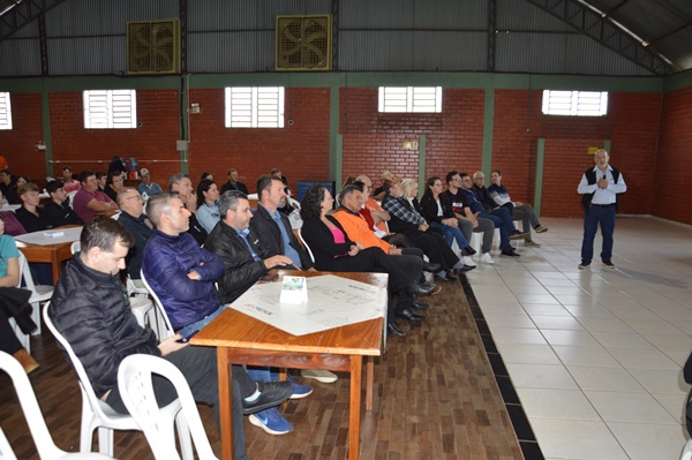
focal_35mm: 52
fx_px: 1008
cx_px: 346
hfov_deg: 37.9
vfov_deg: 25.7
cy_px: 230
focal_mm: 35
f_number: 4.5
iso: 400
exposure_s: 1/100
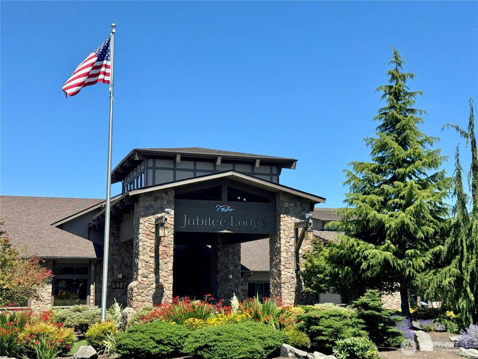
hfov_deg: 39.7
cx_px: 239
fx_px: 663
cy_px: 180
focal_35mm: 48
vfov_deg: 30.3
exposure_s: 1/3257
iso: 64
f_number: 1.78
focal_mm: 6.76
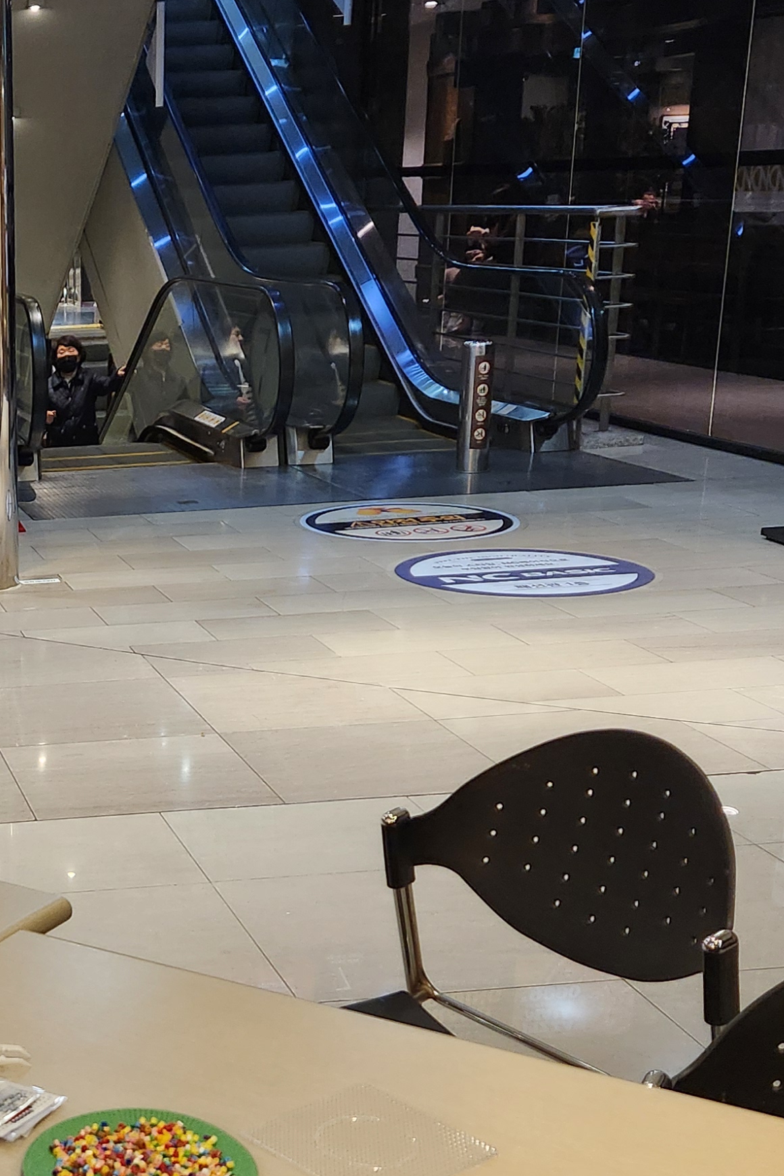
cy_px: 745
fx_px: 1797
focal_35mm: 55
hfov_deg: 23.2
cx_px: -76
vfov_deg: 36.0
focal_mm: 5.4
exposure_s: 1/120
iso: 250
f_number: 1.8
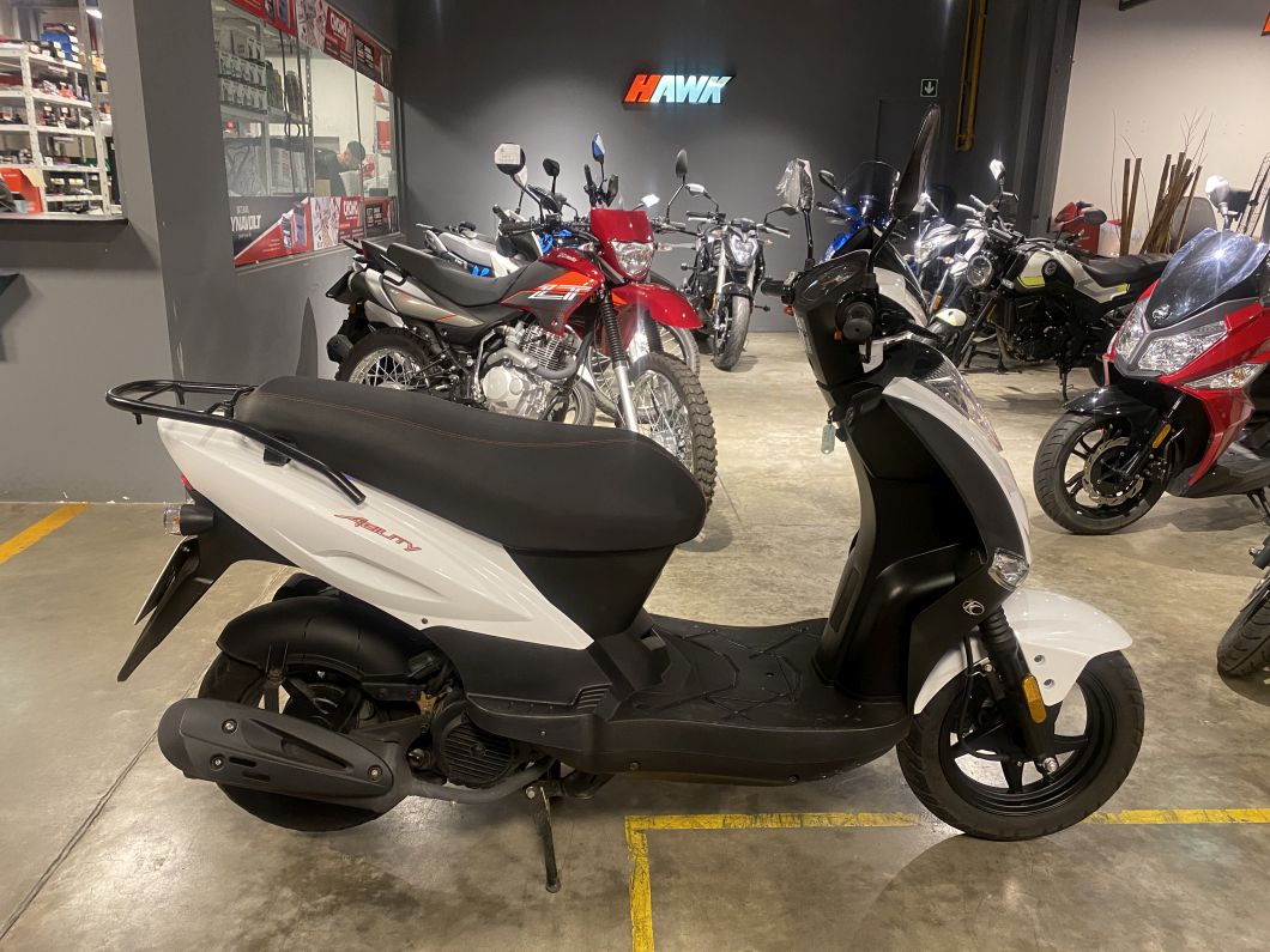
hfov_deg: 67.3
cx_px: 635
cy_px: 476
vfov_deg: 53.1
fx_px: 954
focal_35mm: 26
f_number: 1.8
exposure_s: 1/50
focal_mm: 4.25
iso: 250
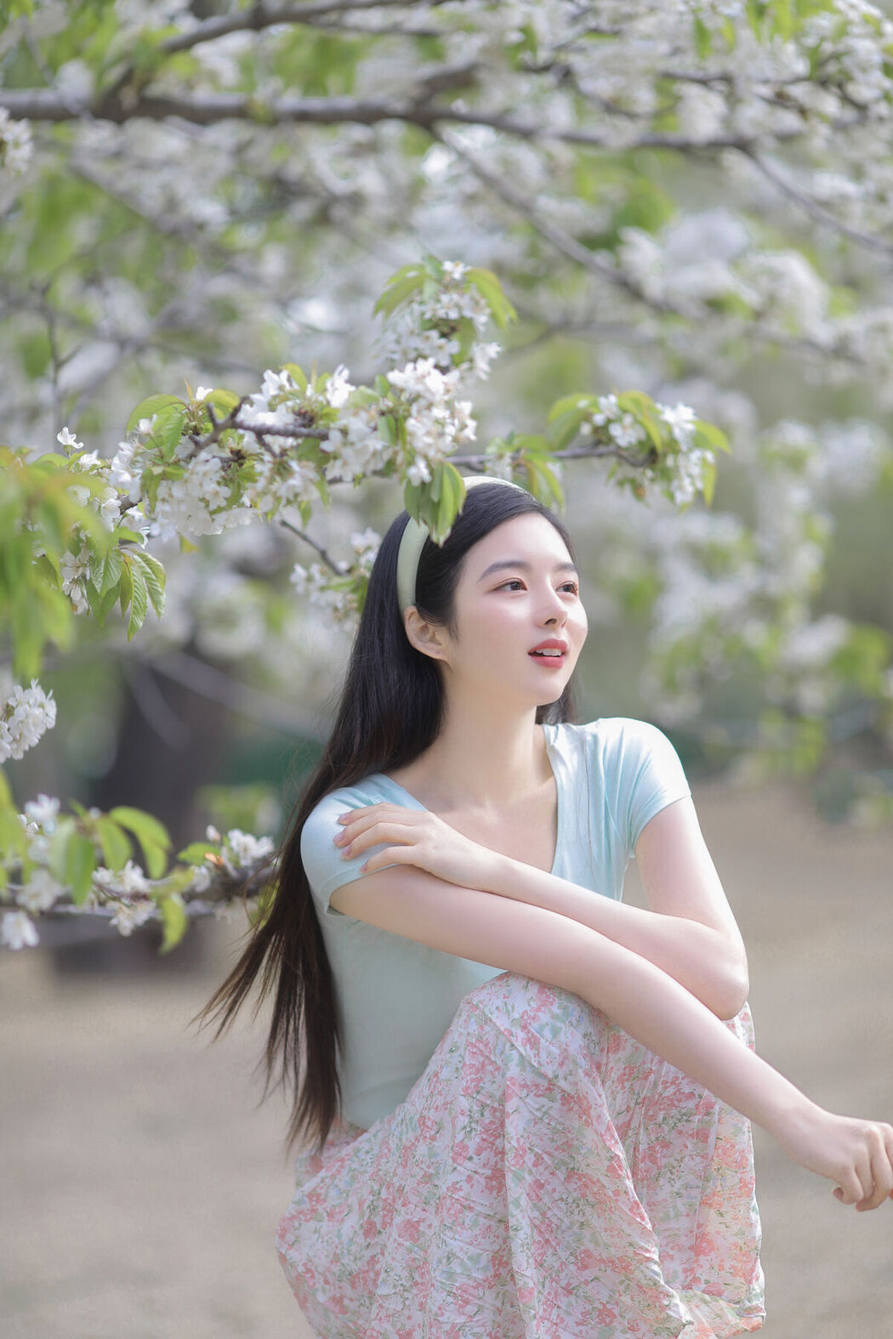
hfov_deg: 9.5
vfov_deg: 14.2
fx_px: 5395
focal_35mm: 145
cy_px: 670
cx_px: 446
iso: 100
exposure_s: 1/320
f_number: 2
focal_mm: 135
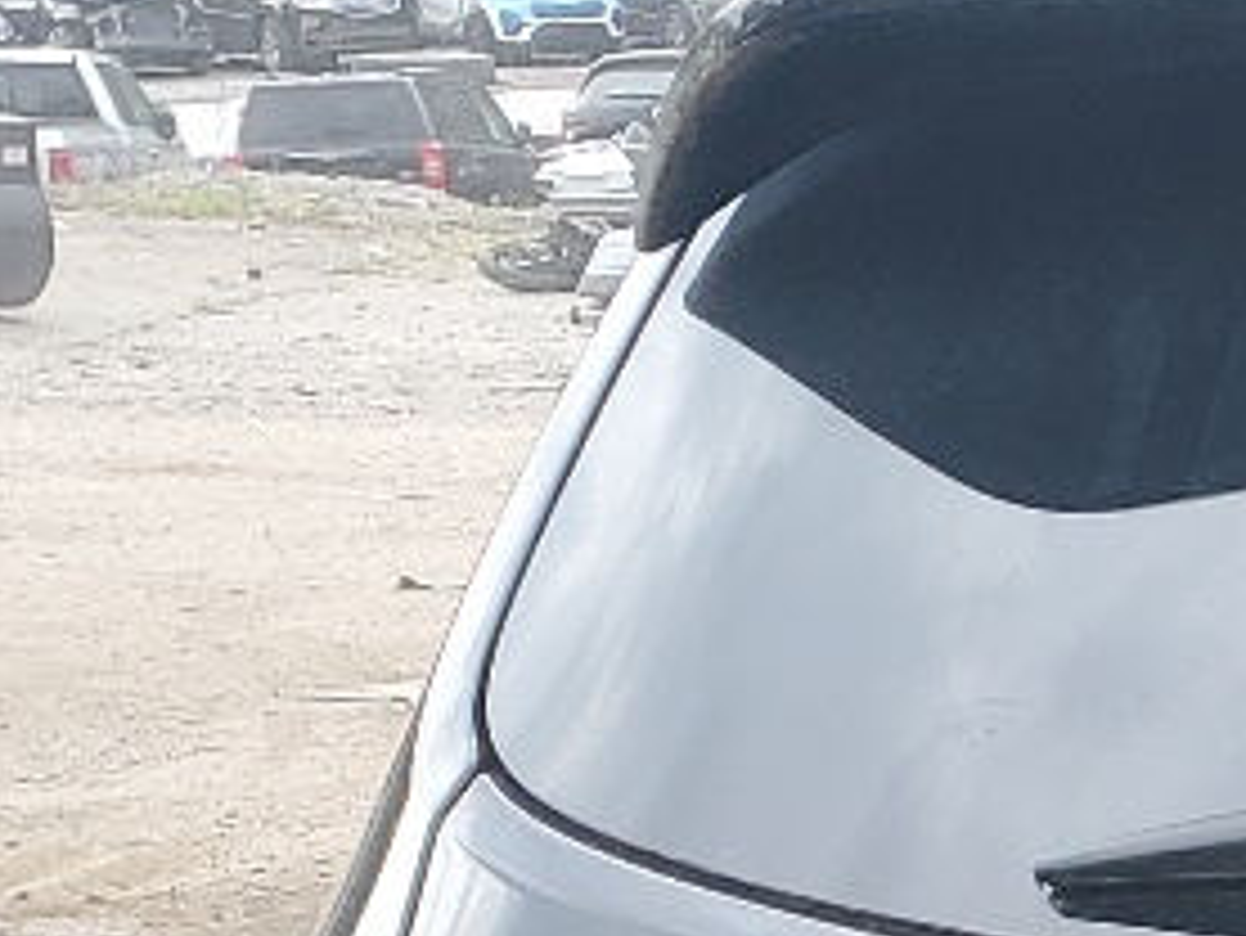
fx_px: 5402
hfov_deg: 12.0
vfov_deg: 9.3
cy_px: 1809
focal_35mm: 150
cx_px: 2330
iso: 50
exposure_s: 1/345
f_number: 1.5
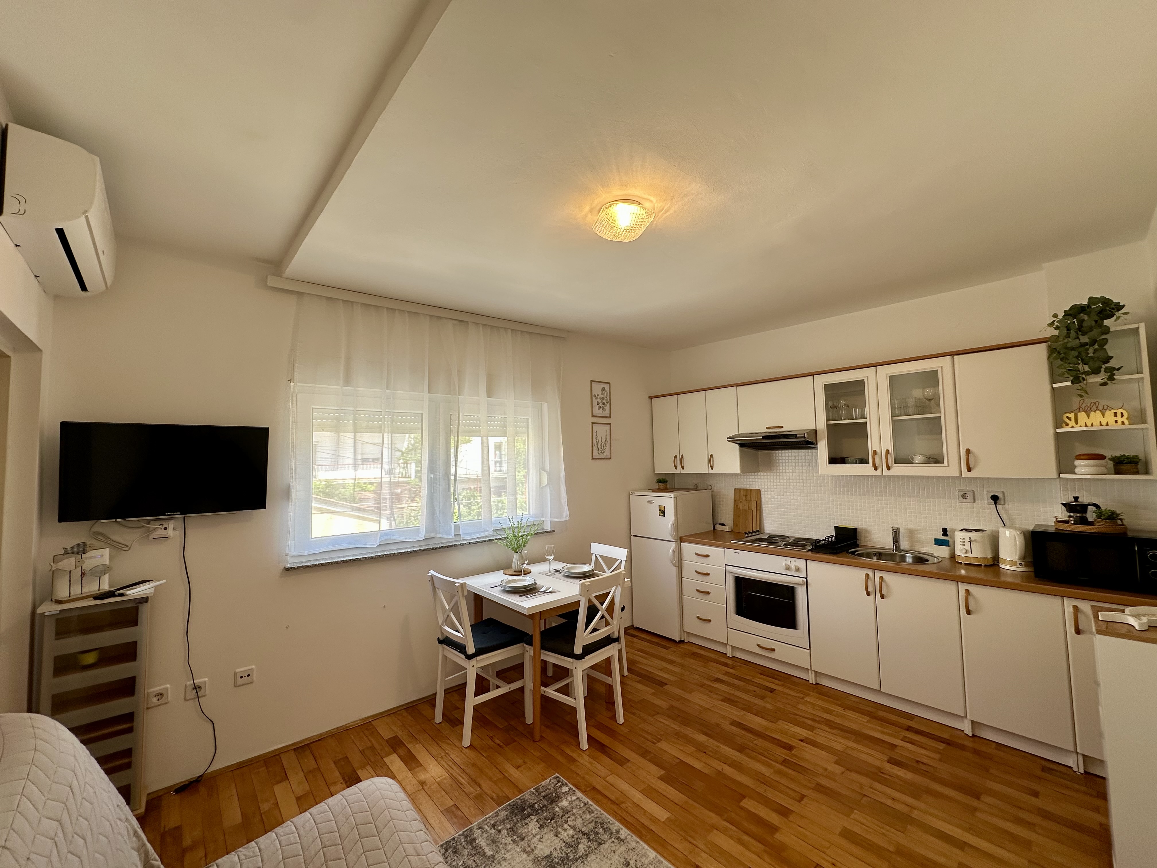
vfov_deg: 85.7
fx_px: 468
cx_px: 578
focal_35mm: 14
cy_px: 434
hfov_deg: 102.1
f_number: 2.2
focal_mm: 2.22
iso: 40
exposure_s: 1/99
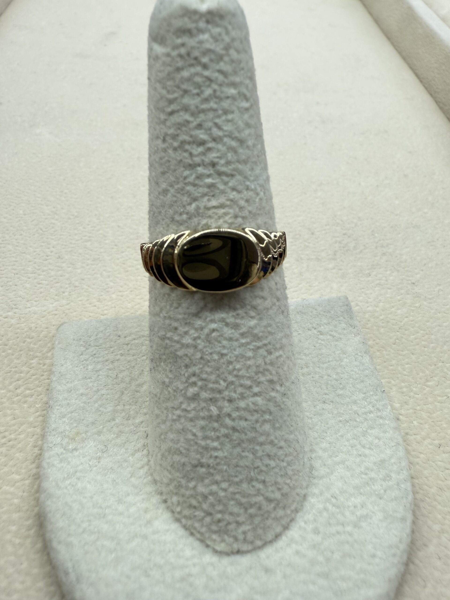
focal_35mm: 24
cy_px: 300
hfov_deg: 56.8
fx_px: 416
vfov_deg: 71.6
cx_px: 225
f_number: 2.2
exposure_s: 1/120
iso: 100
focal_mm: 2.22
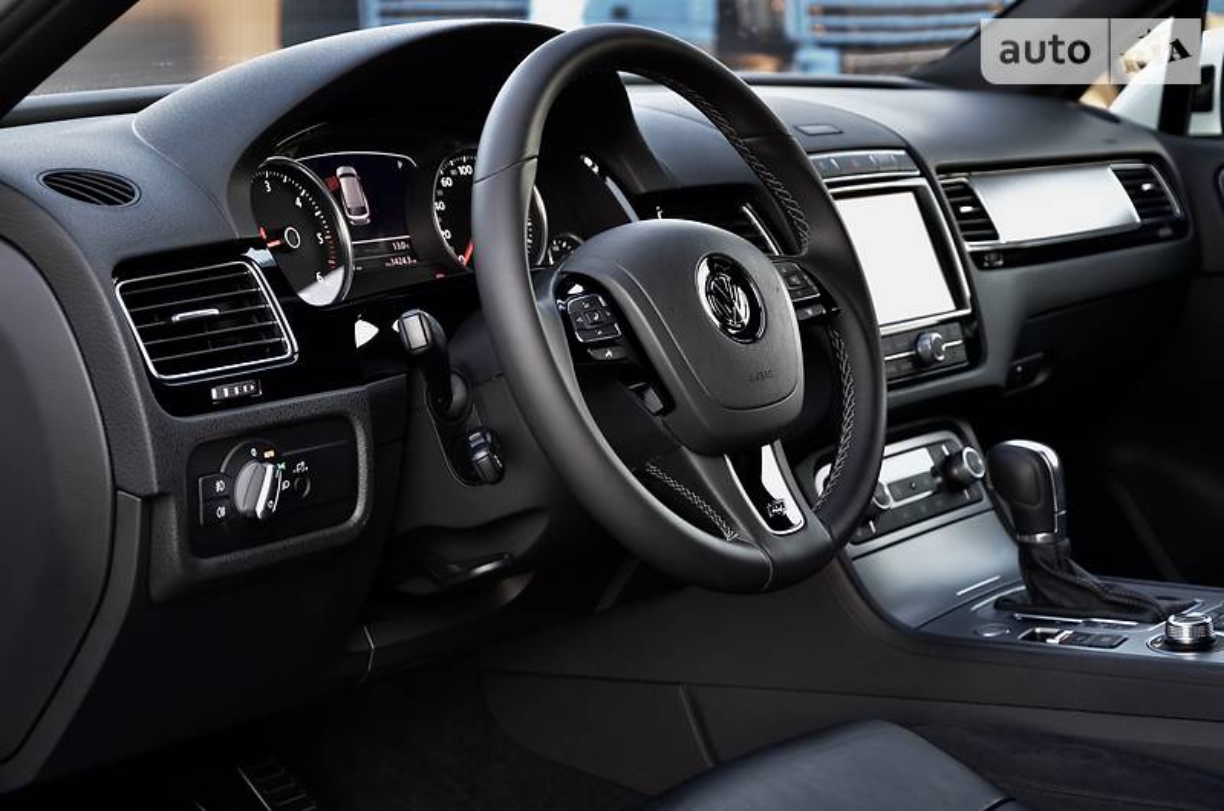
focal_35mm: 68
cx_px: 612
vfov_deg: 20.1
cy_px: 406
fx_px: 2290
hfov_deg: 29.9
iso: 800
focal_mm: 45
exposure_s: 1/50
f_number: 4.8
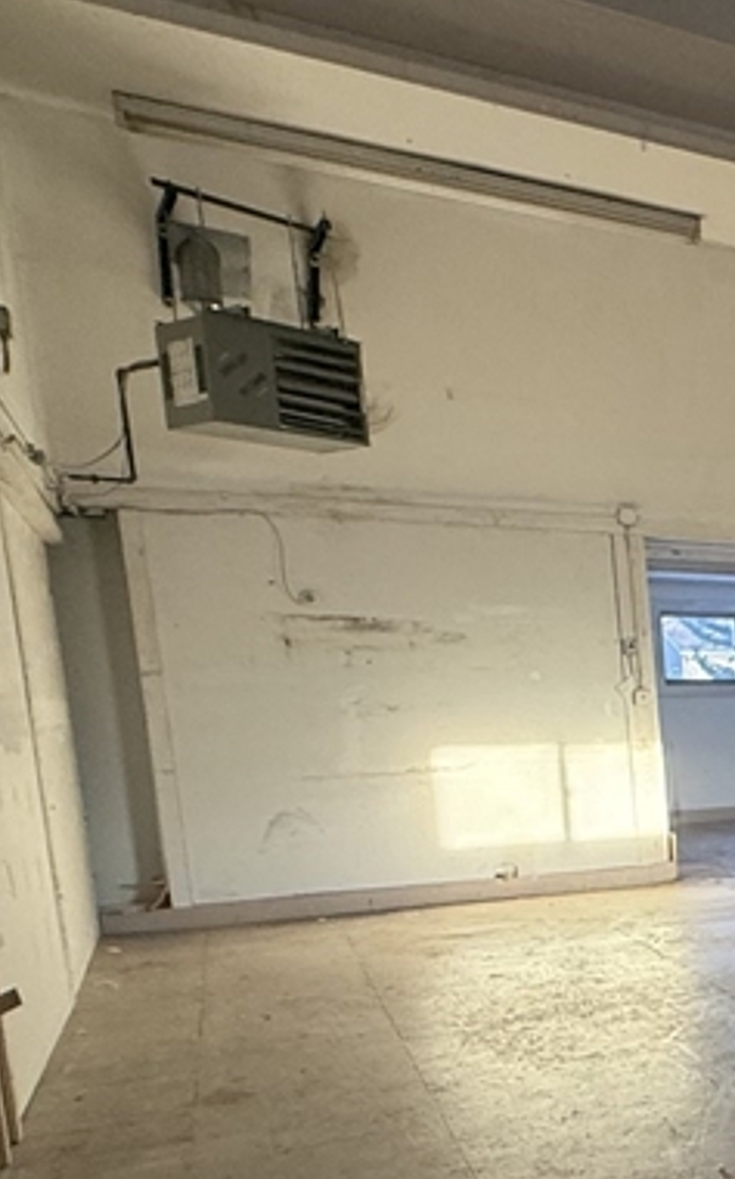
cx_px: 1209
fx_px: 1284
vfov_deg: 47.3
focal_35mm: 40
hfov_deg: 23.0
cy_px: 897
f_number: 2.2
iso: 250
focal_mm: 2.22
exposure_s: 1/99
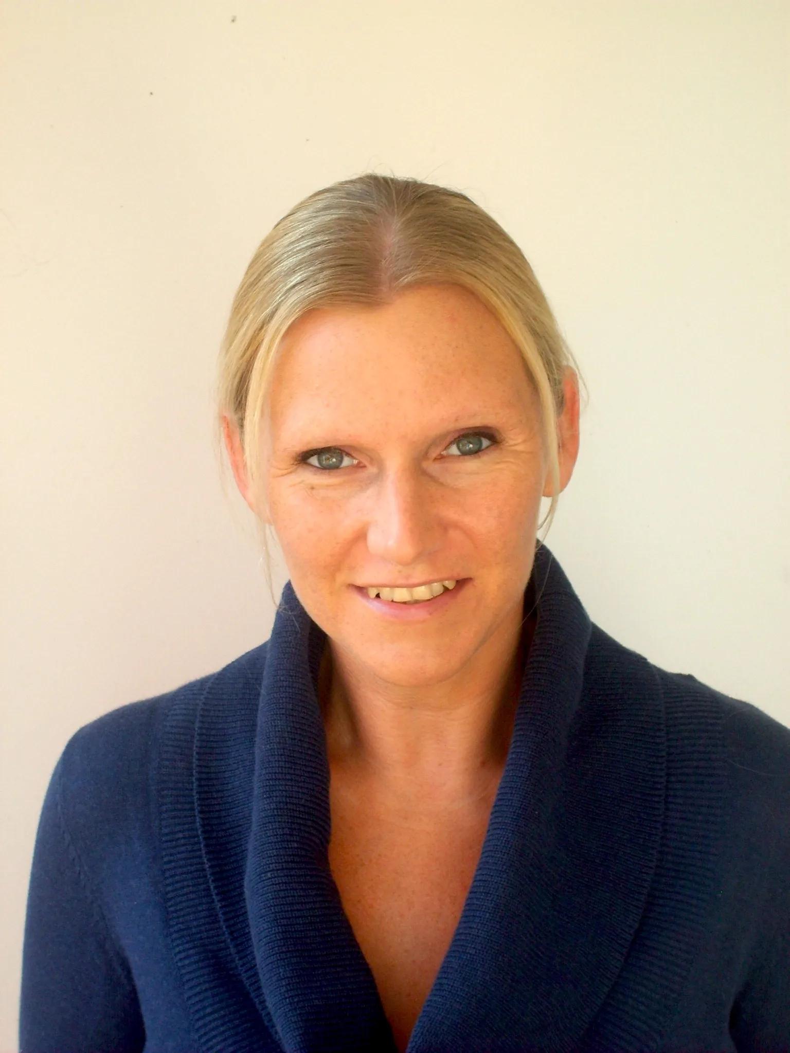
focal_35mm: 81
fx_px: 2465
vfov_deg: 24.1
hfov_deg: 18.2
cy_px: 526
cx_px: 395
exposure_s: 1/90
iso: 50
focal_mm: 13.7
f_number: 4.2
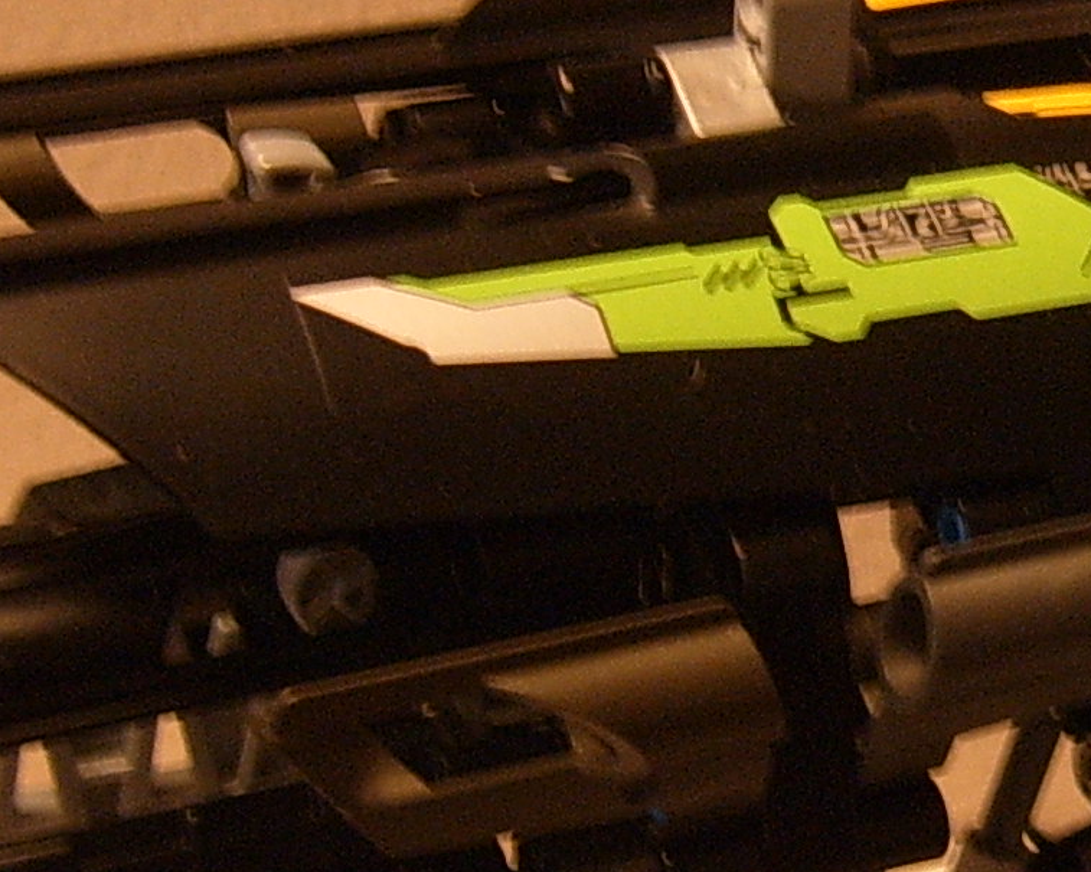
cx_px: 957
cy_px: 536
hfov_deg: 16.3
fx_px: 3776
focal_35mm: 117
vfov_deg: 13.2
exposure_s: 1/15
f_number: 2.8
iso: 100
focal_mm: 5.8
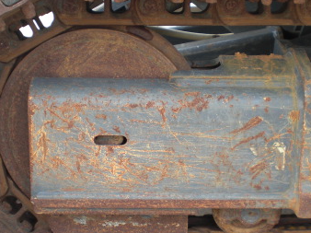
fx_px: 646
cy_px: 158
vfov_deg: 20.3
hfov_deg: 27.0
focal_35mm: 72
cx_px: 175
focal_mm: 6.3
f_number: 3.1
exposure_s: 1/100
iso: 64
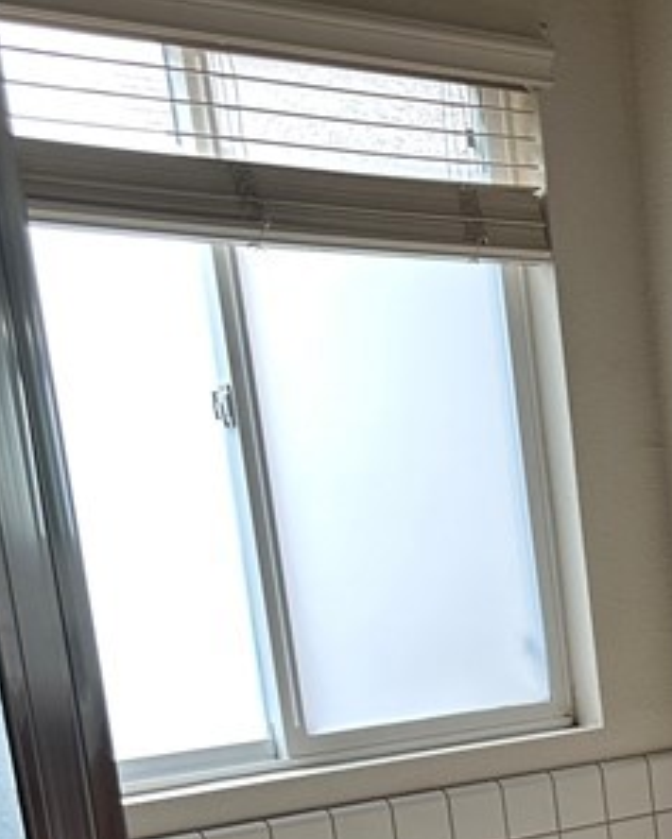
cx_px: 1117
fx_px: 2013
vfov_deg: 21.8
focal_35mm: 81
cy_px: 1018
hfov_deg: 16.6
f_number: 1.78
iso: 160
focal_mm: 6.86
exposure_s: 1/60
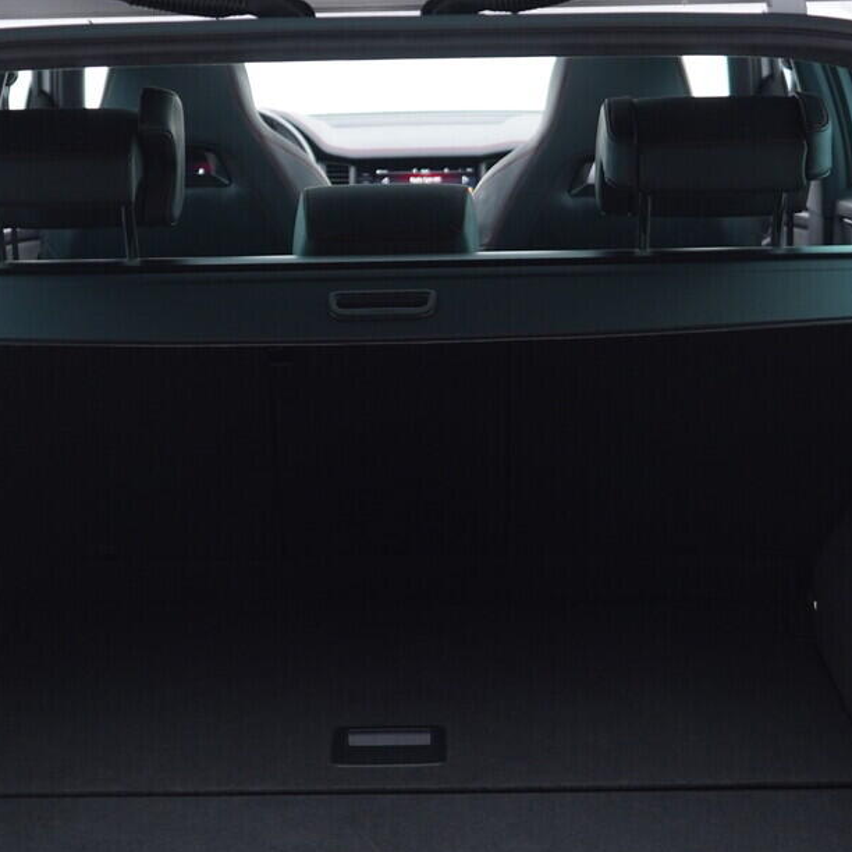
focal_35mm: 72
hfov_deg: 24.0
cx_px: 372
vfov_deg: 23.9
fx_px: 2005
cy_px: 555
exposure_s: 1/40
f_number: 2.8
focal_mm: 24
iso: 250
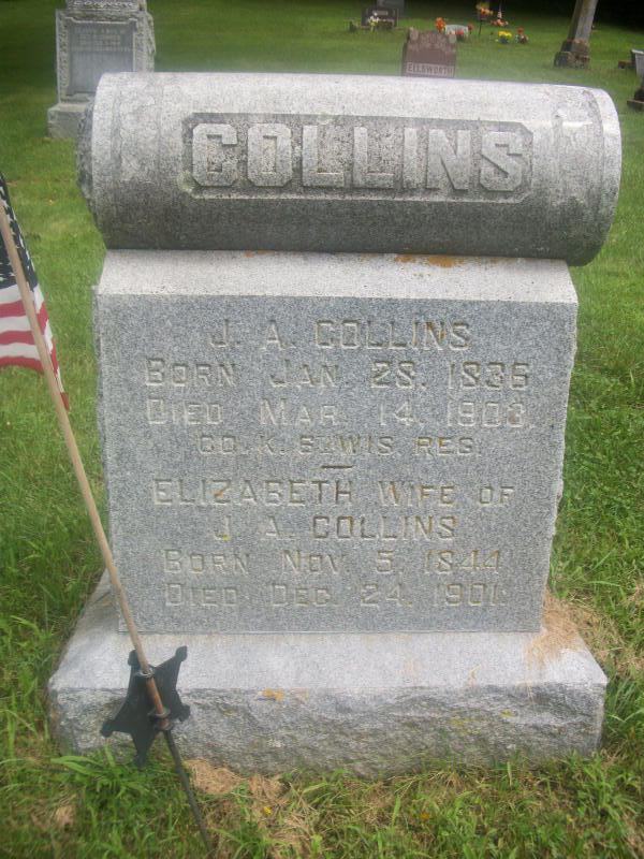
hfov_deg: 44.2
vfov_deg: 56.8
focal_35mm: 32
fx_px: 794
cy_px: 430
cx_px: 322
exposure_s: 1/125
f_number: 8.8
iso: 80
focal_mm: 5.7
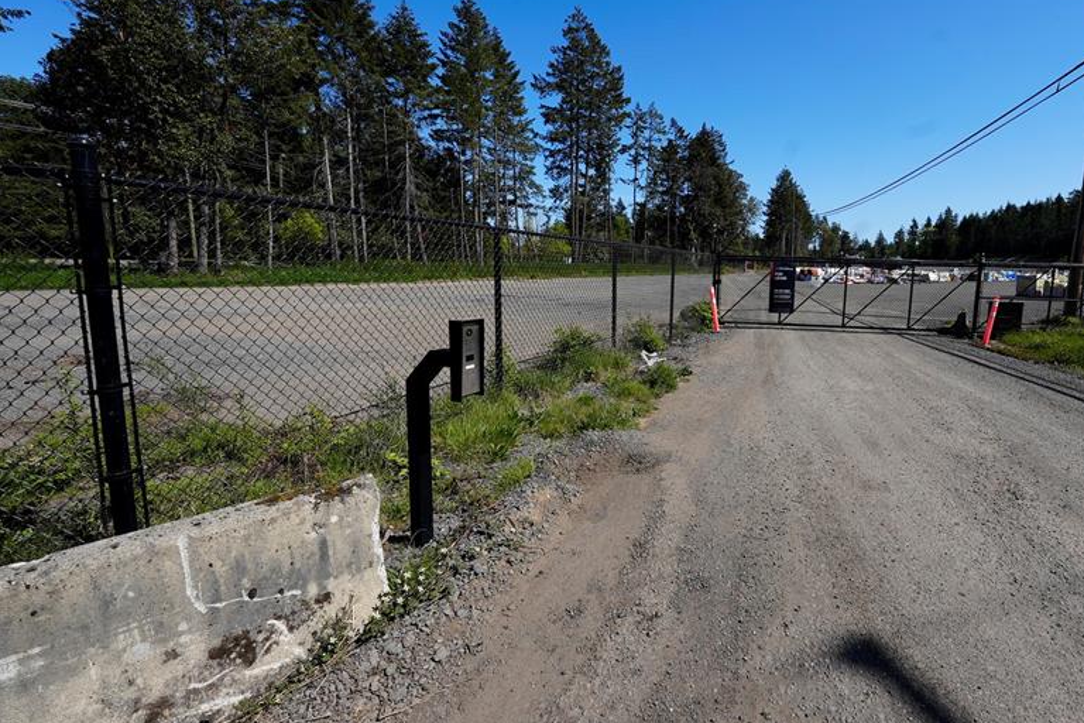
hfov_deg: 94.8
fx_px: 482
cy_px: 328
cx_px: 676
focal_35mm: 16
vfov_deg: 73.6
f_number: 10
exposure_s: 1/160
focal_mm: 12
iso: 80
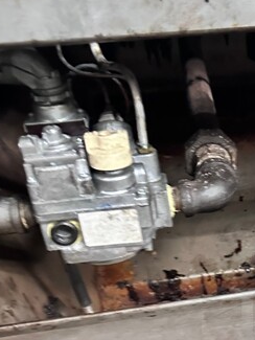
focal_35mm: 60
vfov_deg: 30.6
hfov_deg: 22.4
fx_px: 589
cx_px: 310
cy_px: 314
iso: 800
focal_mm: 6.86
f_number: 1.78
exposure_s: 1/40
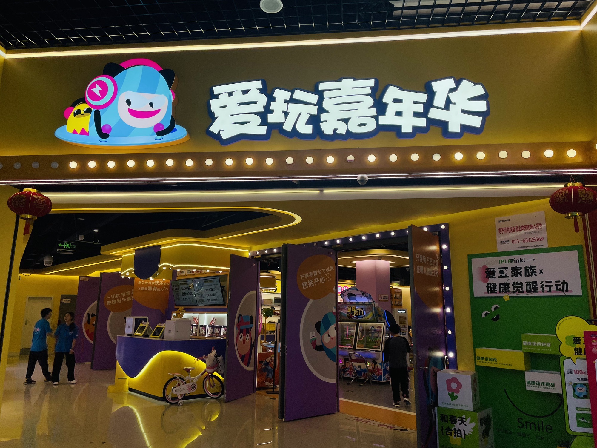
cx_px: 298
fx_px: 448
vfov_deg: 53.1
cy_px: 224
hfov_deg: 67.3
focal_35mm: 26
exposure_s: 1/596
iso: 32
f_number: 1.6
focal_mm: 4.2
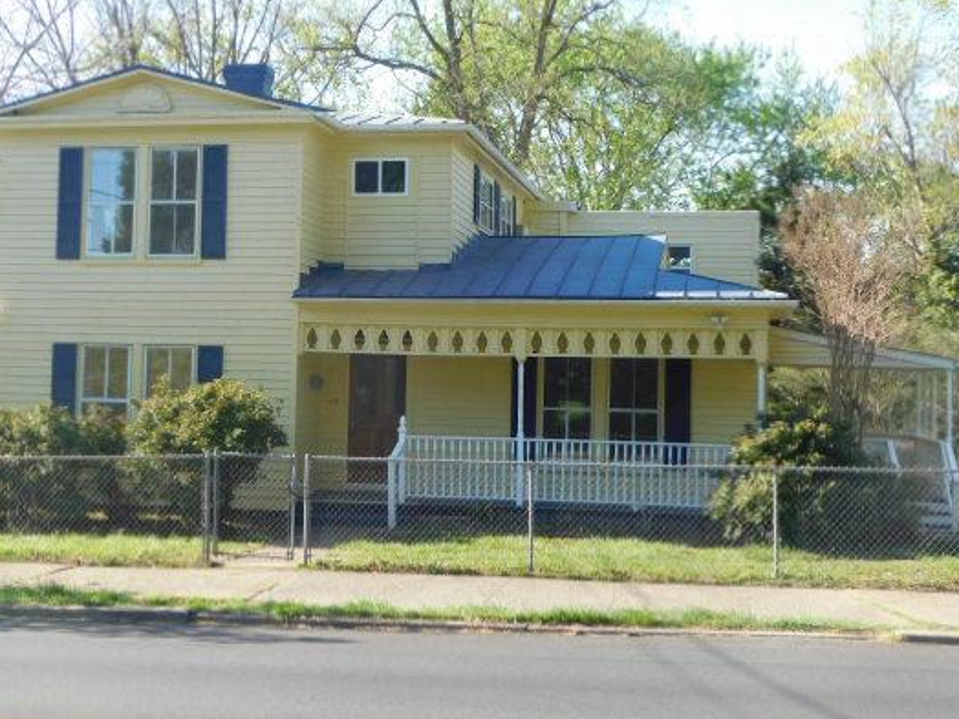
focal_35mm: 55
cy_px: 284
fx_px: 1524
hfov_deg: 34.9
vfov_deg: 26.5
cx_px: 421
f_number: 3.7
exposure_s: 1/250
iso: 125
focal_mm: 8
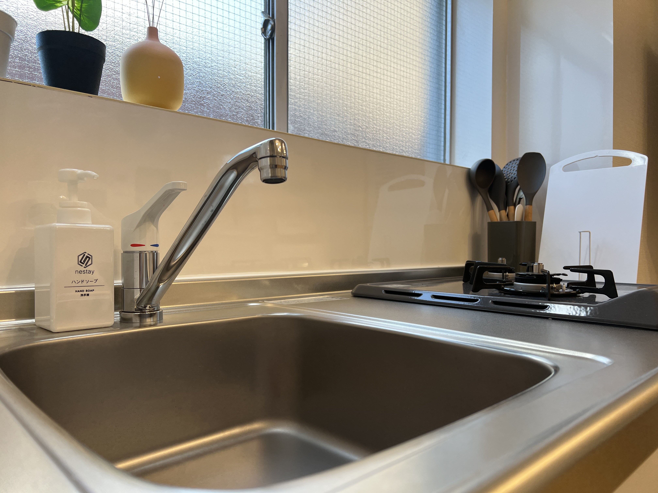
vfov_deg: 53.1
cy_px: 246
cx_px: 329
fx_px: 494
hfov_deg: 67.3
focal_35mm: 26
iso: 40
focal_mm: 5.7
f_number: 1.5
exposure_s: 1/100
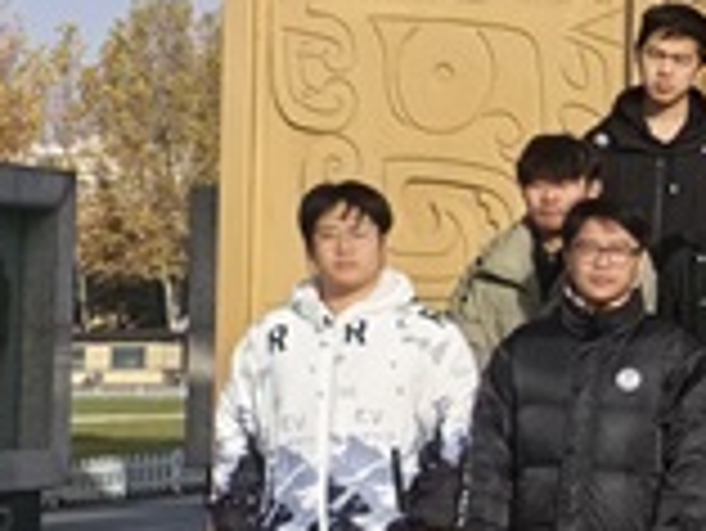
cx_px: 1659
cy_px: 94
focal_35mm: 153
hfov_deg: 11.0
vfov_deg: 9.7
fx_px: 3123
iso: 50
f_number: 4
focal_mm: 8.5
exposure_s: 1/1214
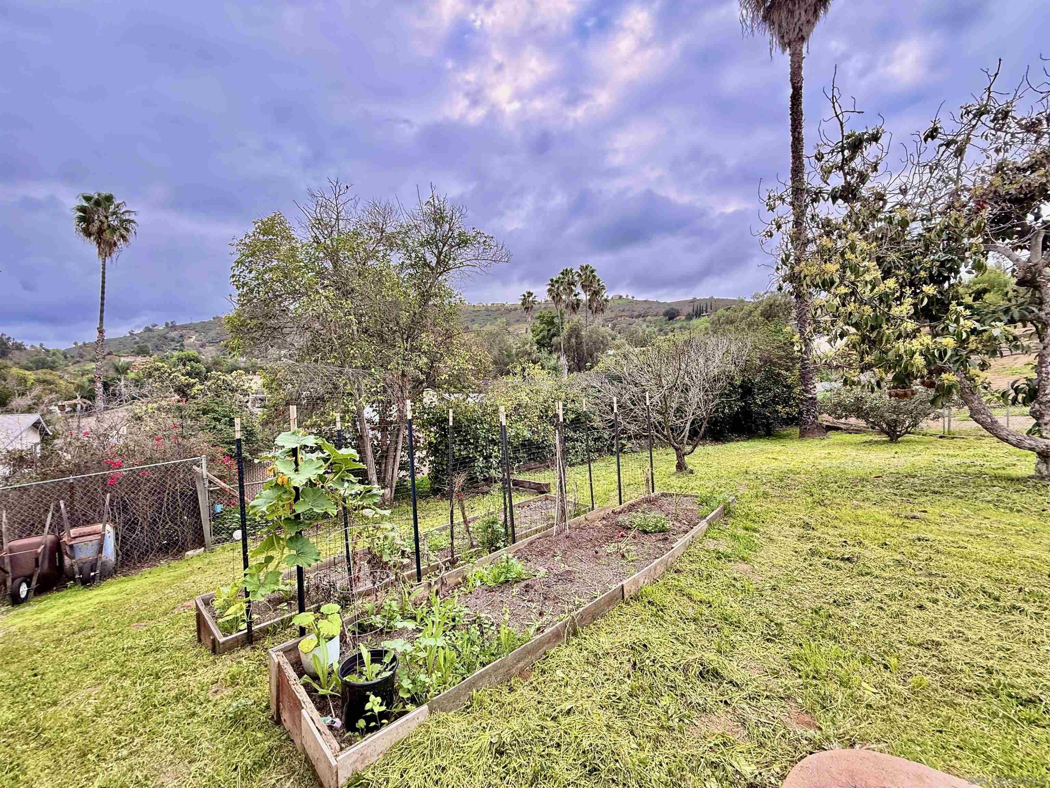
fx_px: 425
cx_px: 525
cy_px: 394
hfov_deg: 102.1
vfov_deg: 85.7
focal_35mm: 14
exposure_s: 1/114
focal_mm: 2.22
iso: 64
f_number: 2.2
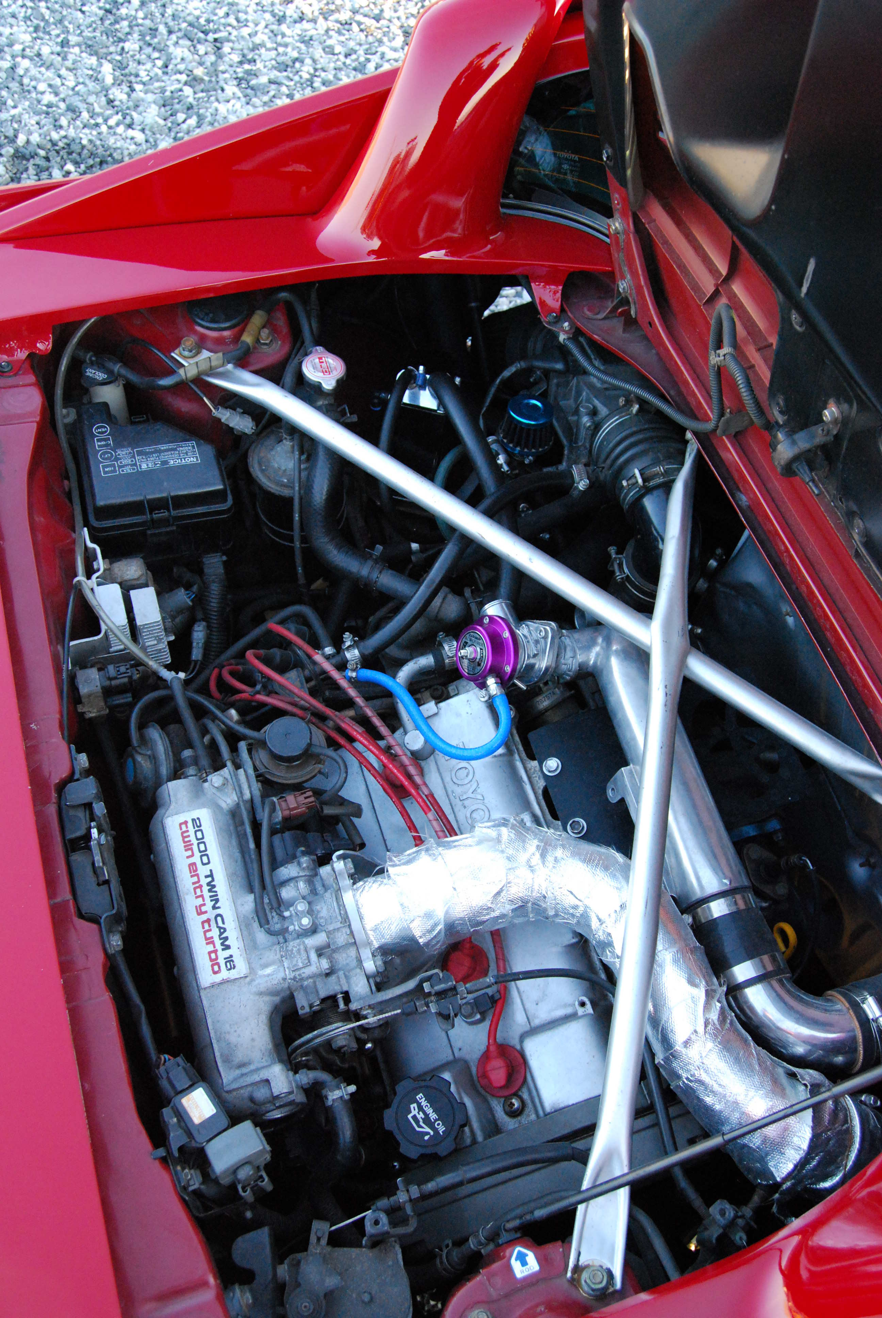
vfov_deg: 61.9
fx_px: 1099
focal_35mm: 30
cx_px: 441
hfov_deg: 43.7
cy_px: 659
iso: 1600
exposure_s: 1/160
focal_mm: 20
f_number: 6.3
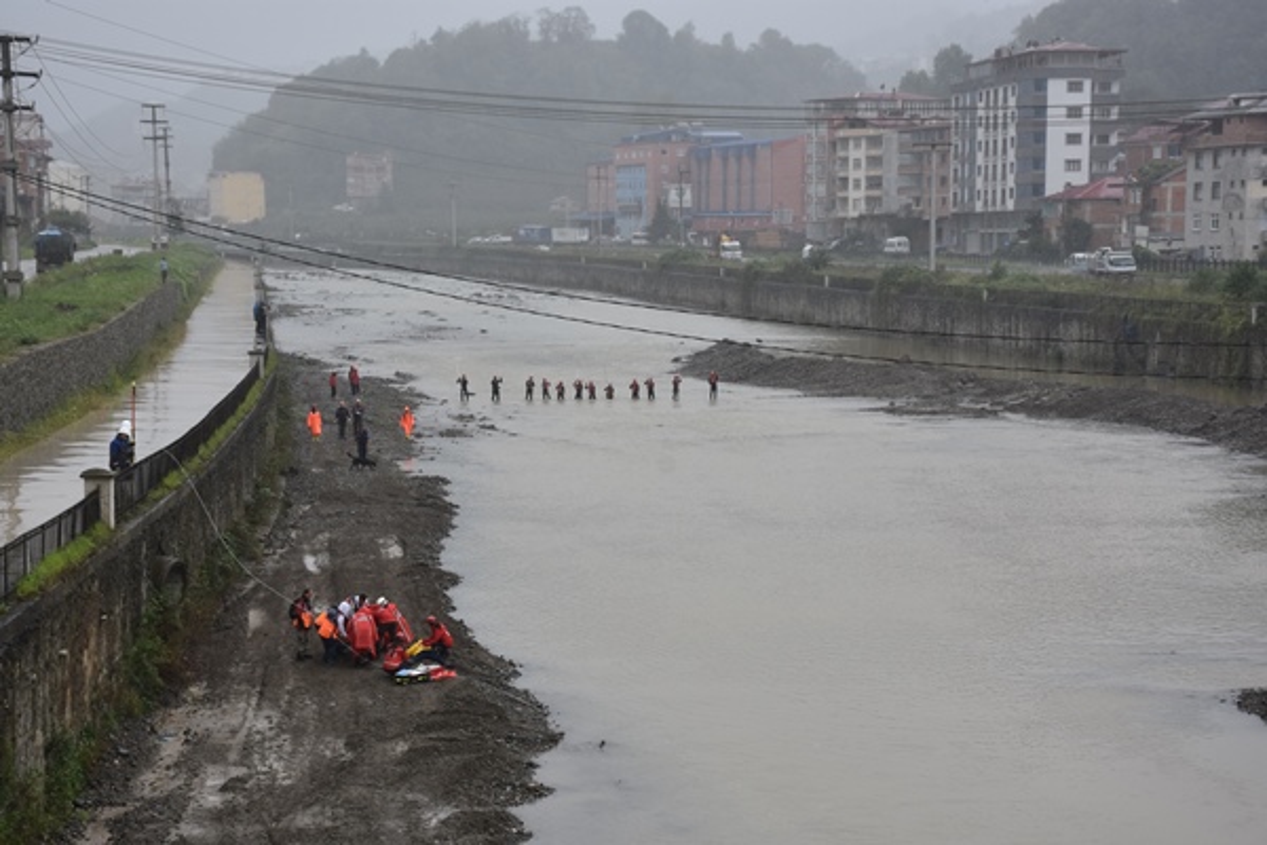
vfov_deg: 18.2
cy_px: 422
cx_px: 634
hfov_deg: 27.0
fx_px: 2639
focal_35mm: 75
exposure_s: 1/500
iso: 360
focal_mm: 50
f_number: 8
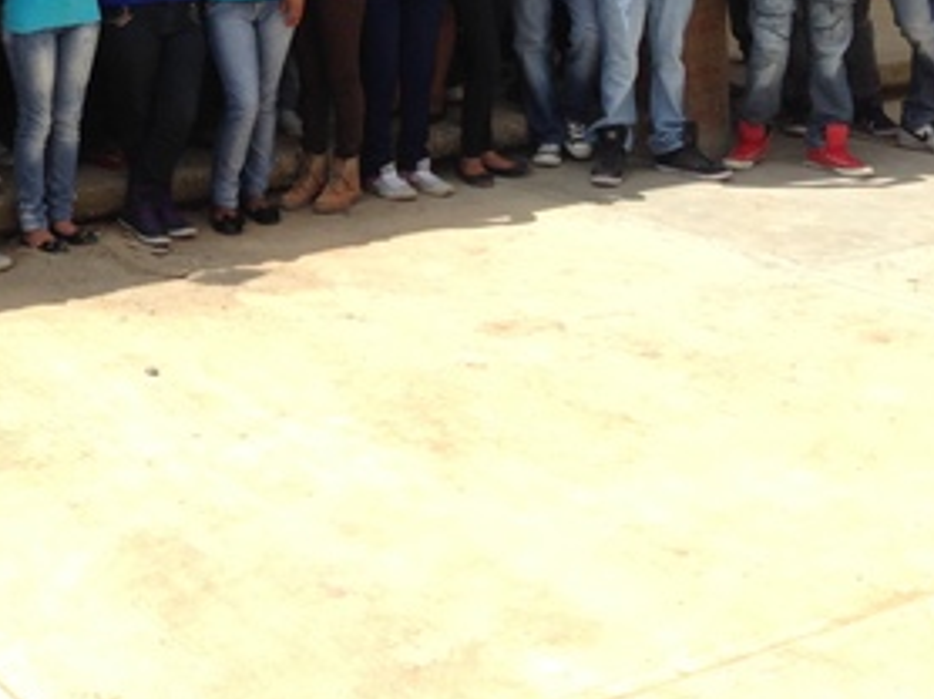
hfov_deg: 24.7
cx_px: 44
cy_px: -67
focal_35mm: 76
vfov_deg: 18.6
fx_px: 2049
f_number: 2.4
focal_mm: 4.13
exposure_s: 1/1153
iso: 50
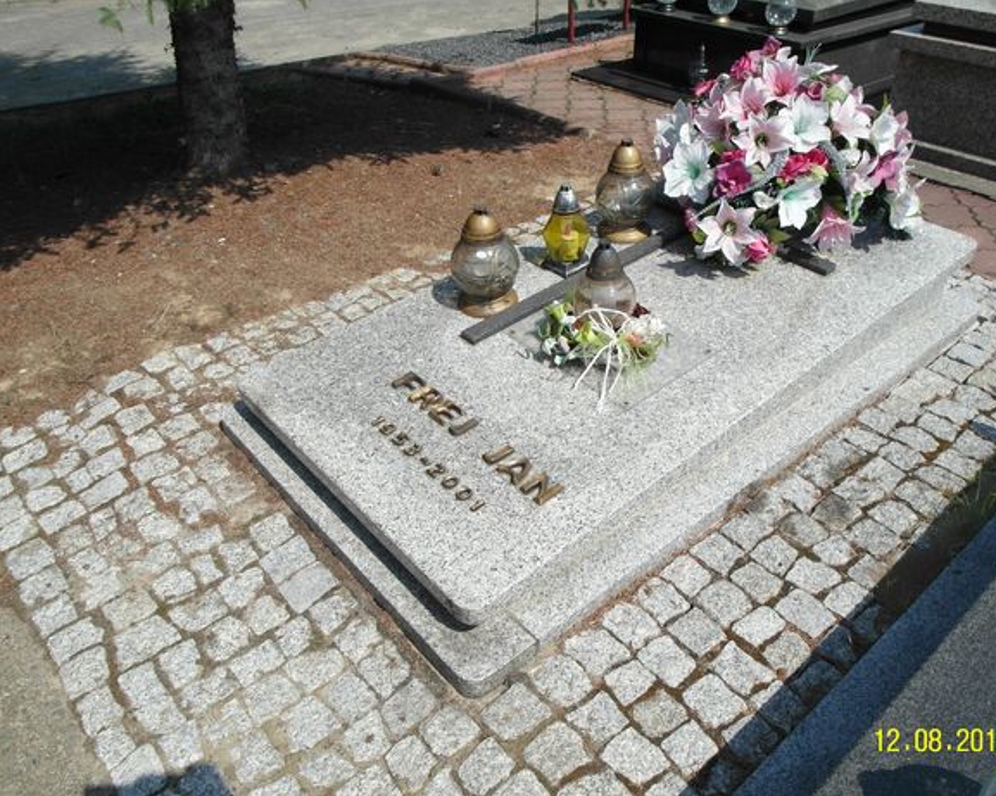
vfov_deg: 54.9
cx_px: 537
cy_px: 413
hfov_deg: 66.0
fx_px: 766
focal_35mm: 26
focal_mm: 5.2
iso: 80
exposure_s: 1/750
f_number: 4.4
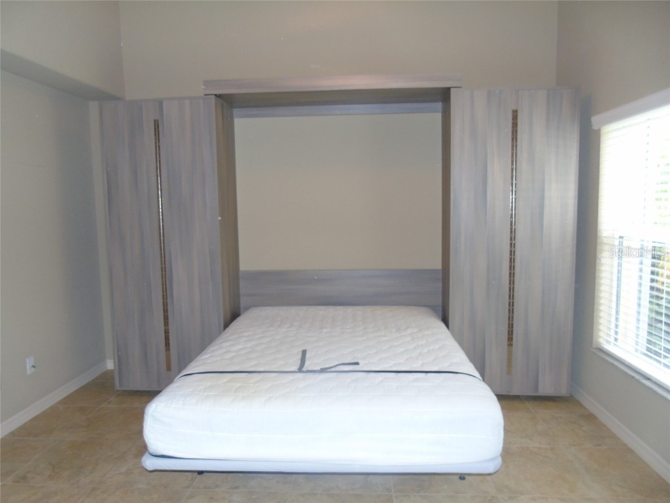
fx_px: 484
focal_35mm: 25
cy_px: 252
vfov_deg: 54.9
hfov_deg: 69.4
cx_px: 335
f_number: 3.4
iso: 250
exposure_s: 1/30
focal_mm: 4.4
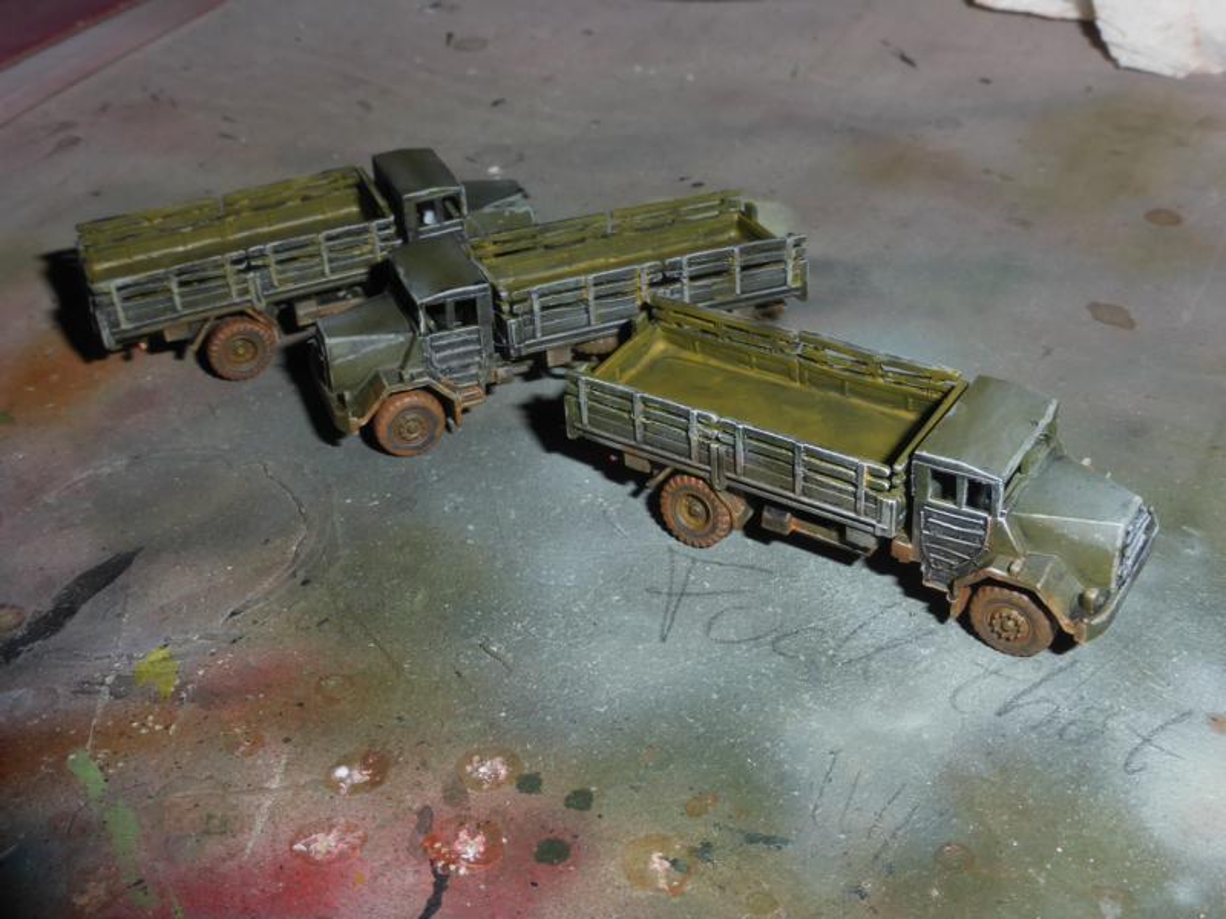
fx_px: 1381
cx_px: 613
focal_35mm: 39
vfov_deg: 36.8
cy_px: 460
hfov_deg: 47.9
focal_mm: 6.9
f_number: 8
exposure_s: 1/800
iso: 100
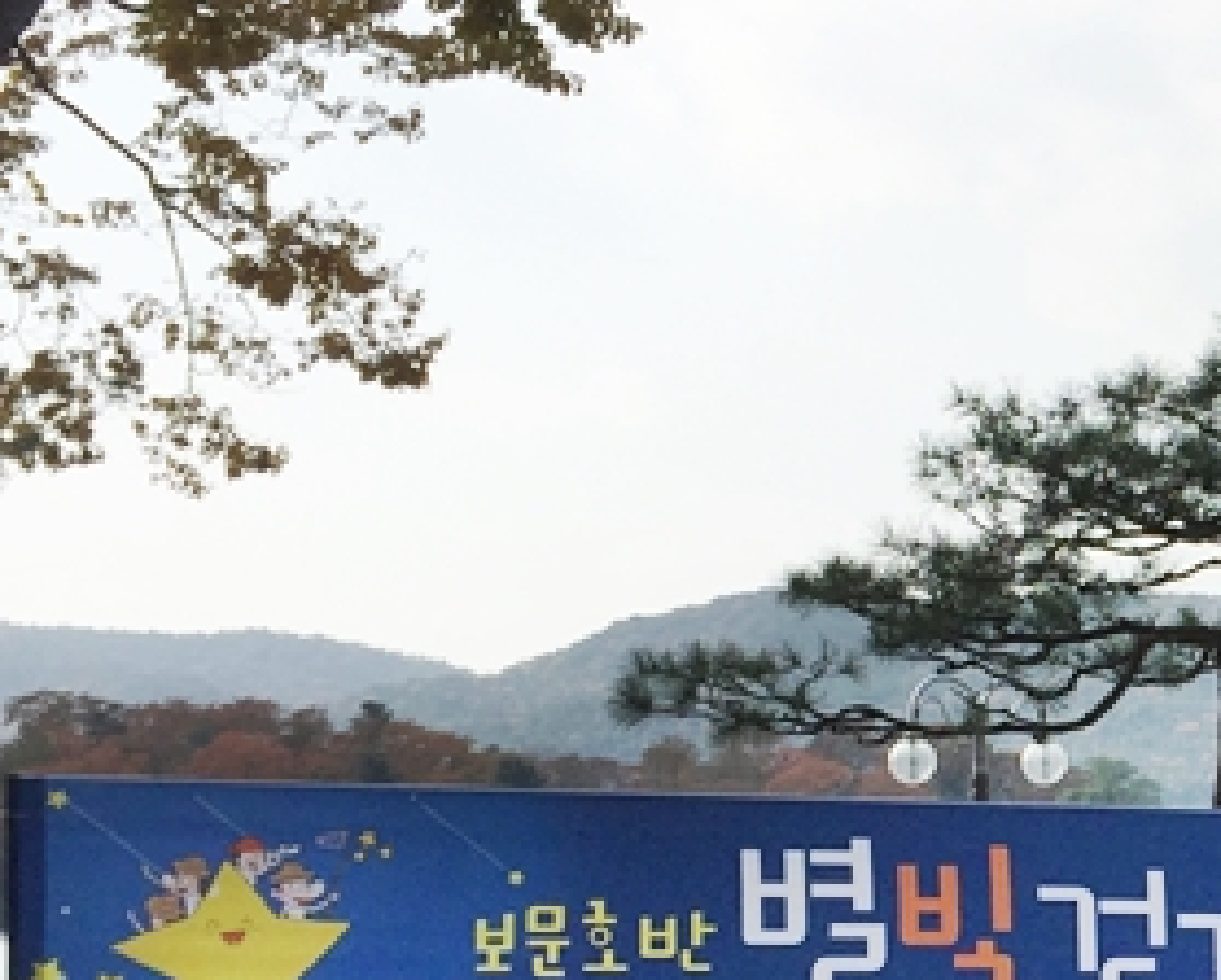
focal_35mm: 76
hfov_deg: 23.3
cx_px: 1387
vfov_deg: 20.0
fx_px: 2750
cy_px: 790
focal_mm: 4.15
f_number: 2.2
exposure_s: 1/3300
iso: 32
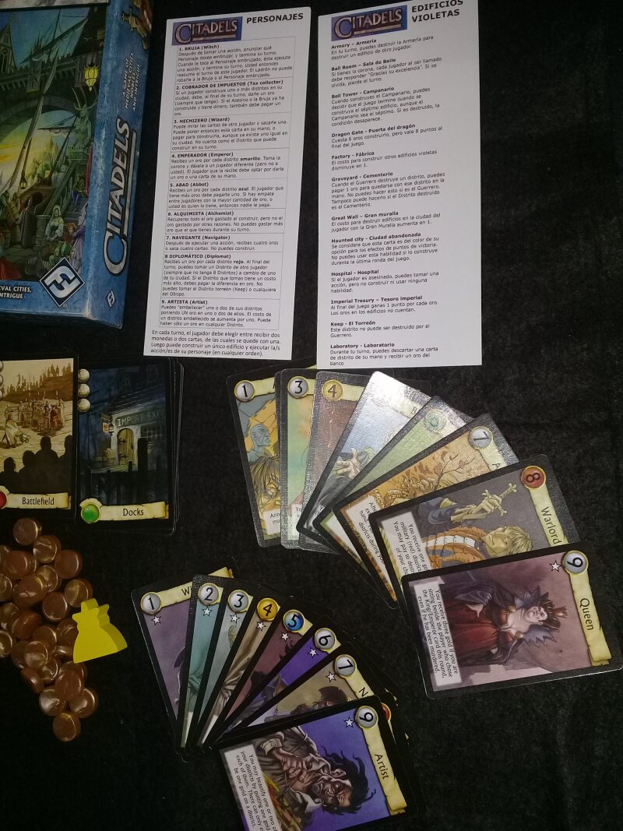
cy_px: 416
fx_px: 744
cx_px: 312
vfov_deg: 58.4
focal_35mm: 31
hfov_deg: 45.4
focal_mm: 3.3
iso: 200
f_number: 2.2
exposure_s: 1/17
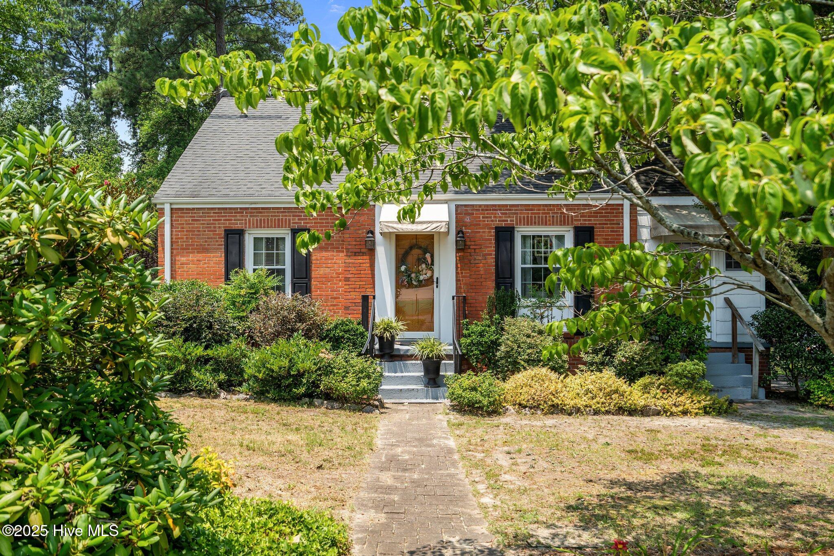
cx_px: 417
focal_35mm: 32
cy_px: 278
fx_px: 741
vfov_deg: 41.1
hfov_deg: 58.7
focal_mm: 32
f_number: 8
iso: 400
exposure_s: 1/640
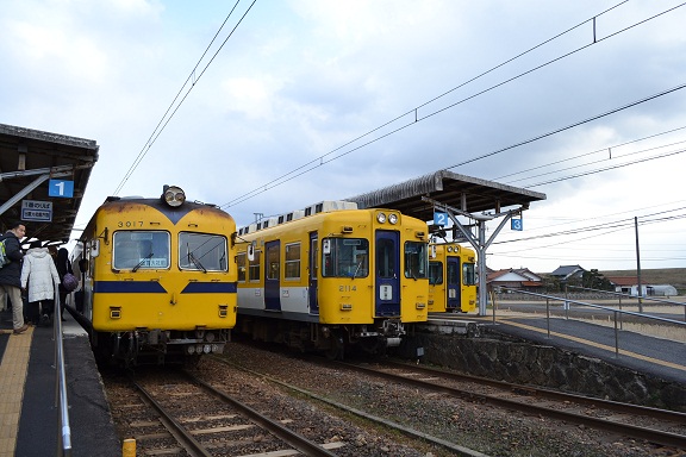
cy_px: 228
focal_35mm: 27
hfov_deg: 67.4
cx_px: 343
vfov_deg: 47.9
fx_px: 514
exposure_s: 1/160
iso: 100
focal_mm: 18
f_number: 6.3
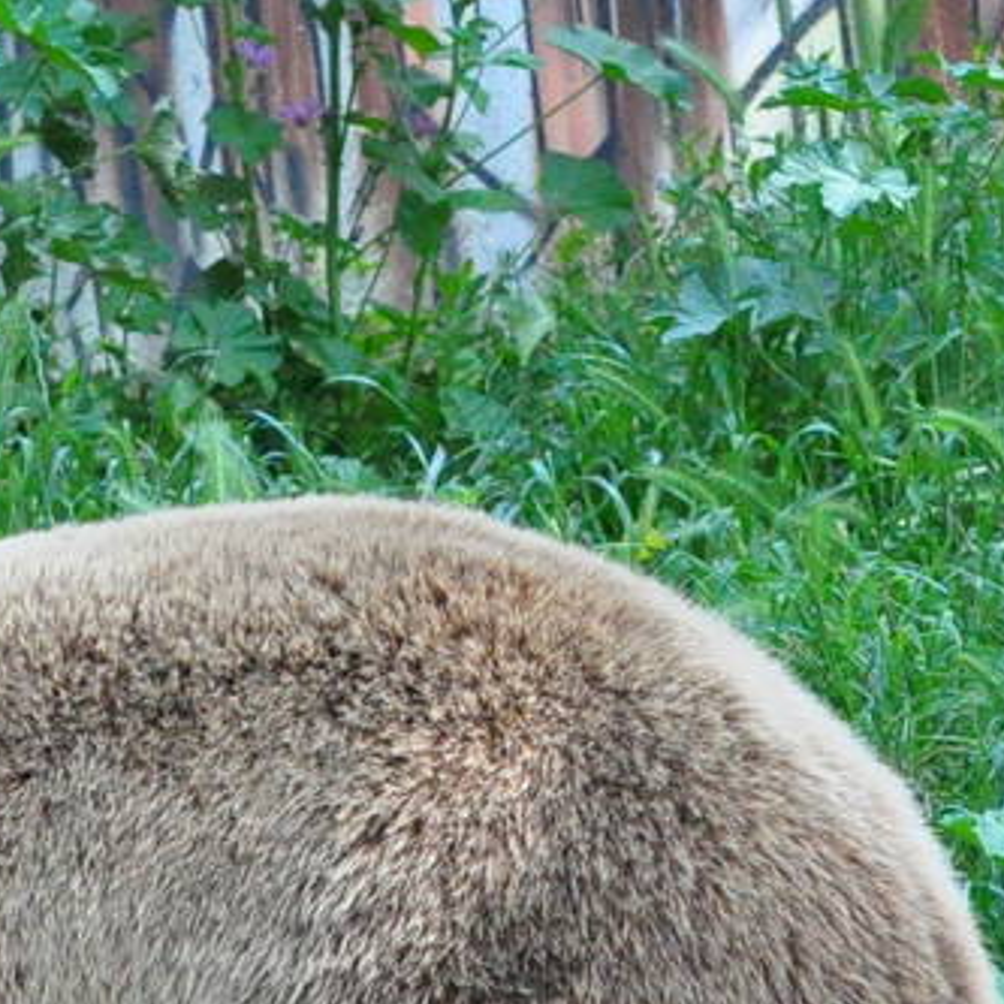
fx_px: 23298
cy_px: 1021
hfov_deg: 2.5
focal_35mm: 710
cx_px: 196
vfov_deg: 2.5
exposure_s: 1/1250
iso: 3200
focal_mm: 116
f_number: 9
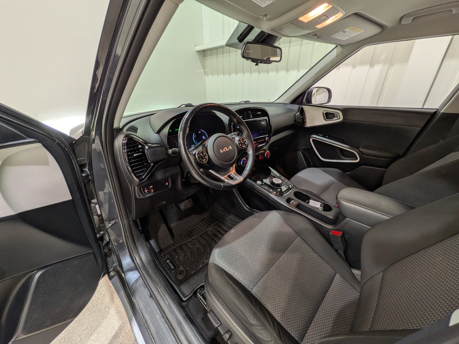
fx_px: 186
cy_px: 172
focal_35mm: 14
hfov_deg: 102.1
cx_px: 230
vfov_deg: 85.7
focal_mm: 1.83
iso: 48
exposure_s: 1/33.3
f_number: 2.2
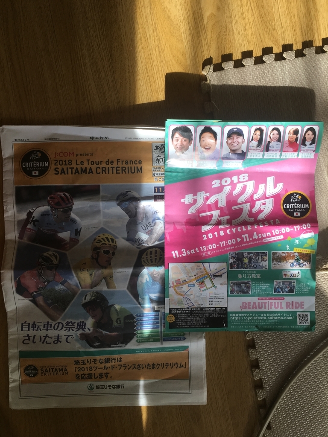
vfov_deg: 61.7
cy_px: 218
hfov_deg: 48.2
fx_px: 366
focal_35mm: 29
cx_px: 164
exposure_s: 1/120
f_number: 2.2
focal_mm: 4.15
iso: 32
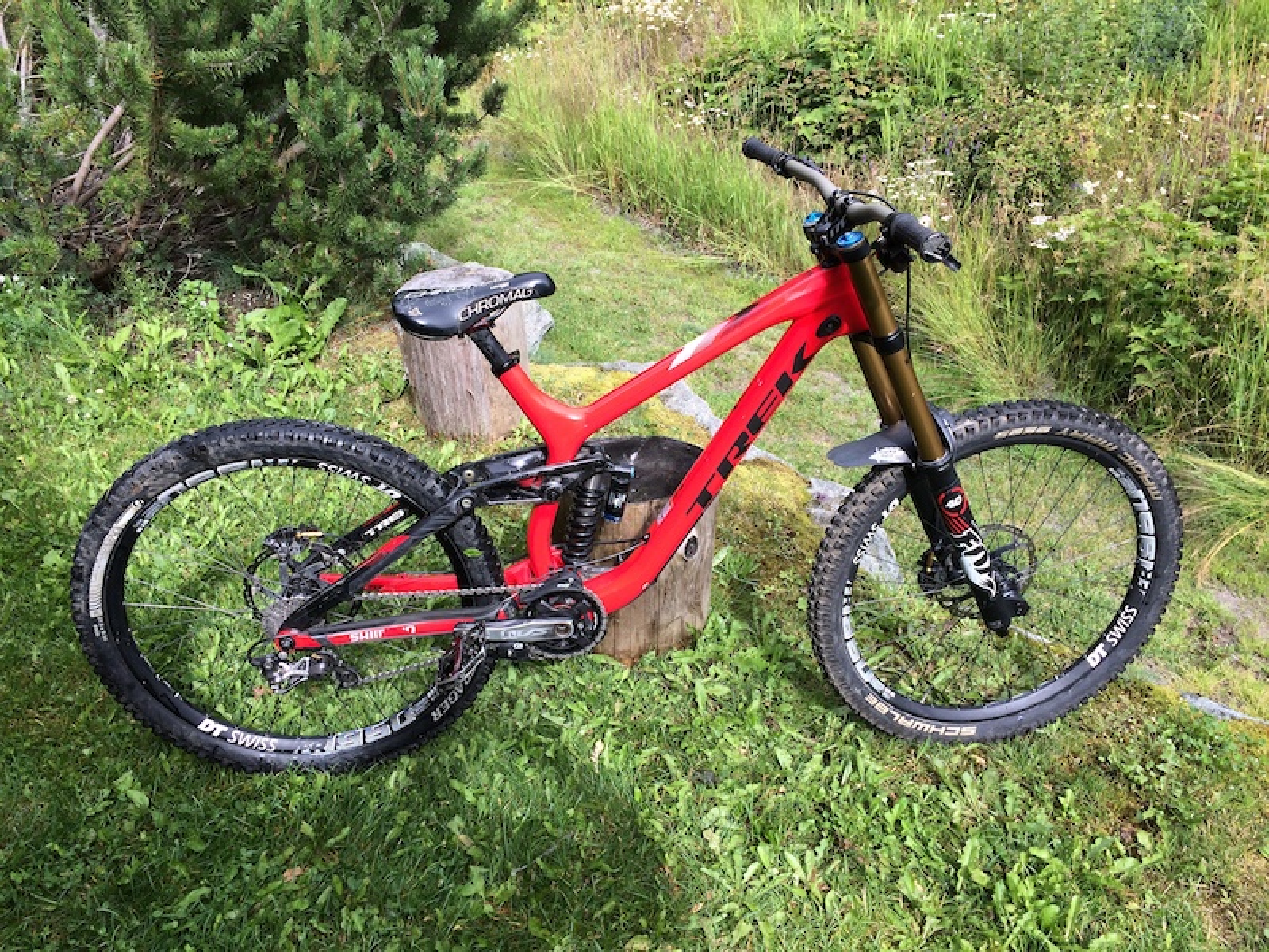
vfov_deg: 48.2
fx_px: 1063
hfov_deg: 61.7
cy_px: 476
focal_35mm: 29
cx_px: 634
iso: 32
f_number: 2.2
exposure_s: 1/662
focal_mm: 4.15
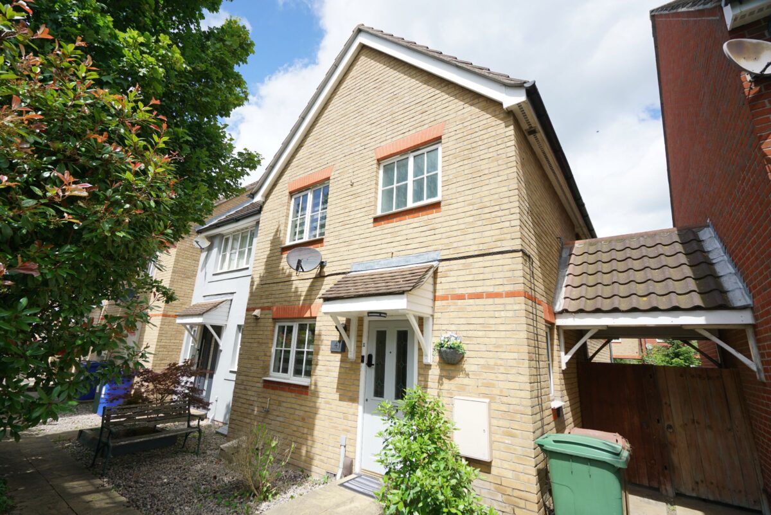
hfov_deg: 96.7
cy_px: 258
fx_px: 343
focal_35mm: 16
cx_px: 386
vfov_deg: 73.8
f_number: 4
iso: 400
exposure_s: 1/2500
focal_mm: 16
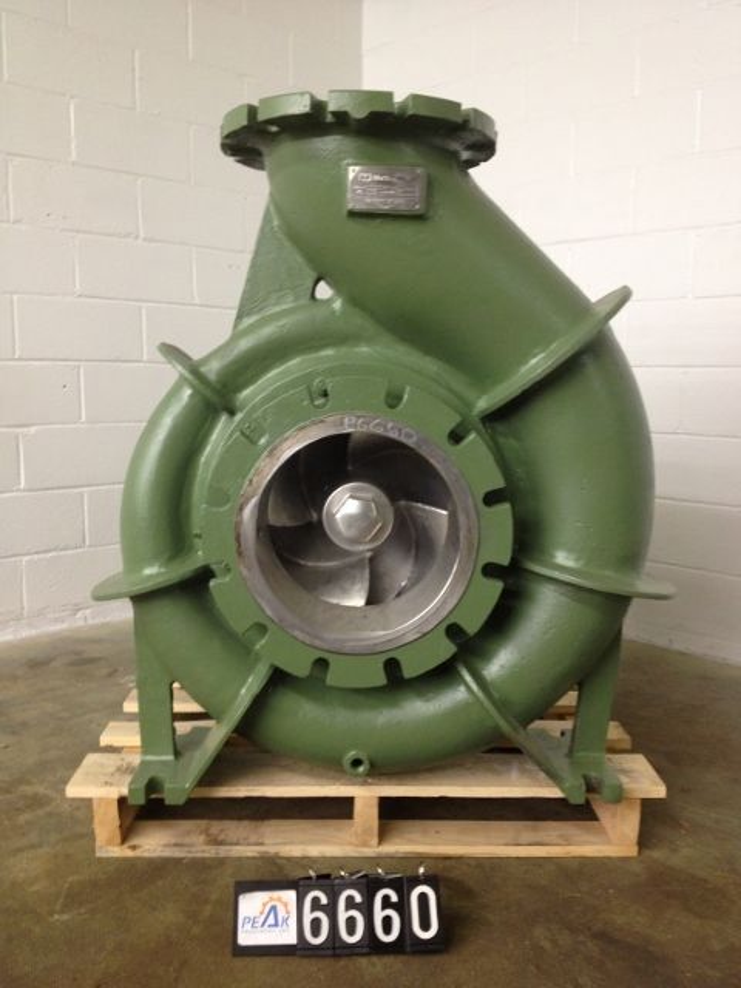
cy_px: 494
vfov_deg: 52.6
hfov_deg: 40.7
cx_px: 370
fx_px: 999
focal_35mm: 35
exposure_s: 1/20
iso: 160
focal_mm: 4.28
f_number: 2.4
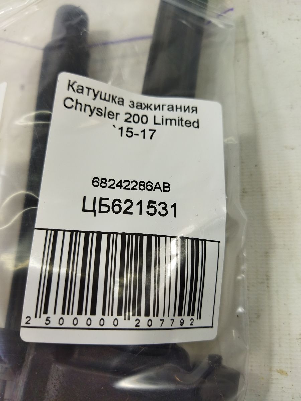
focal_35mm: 27
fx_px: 313
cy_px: 200
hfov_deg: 51.4
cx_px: 150
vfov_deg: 65.3
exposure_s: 1/195
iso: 99
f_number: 1.79
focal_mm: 4.71
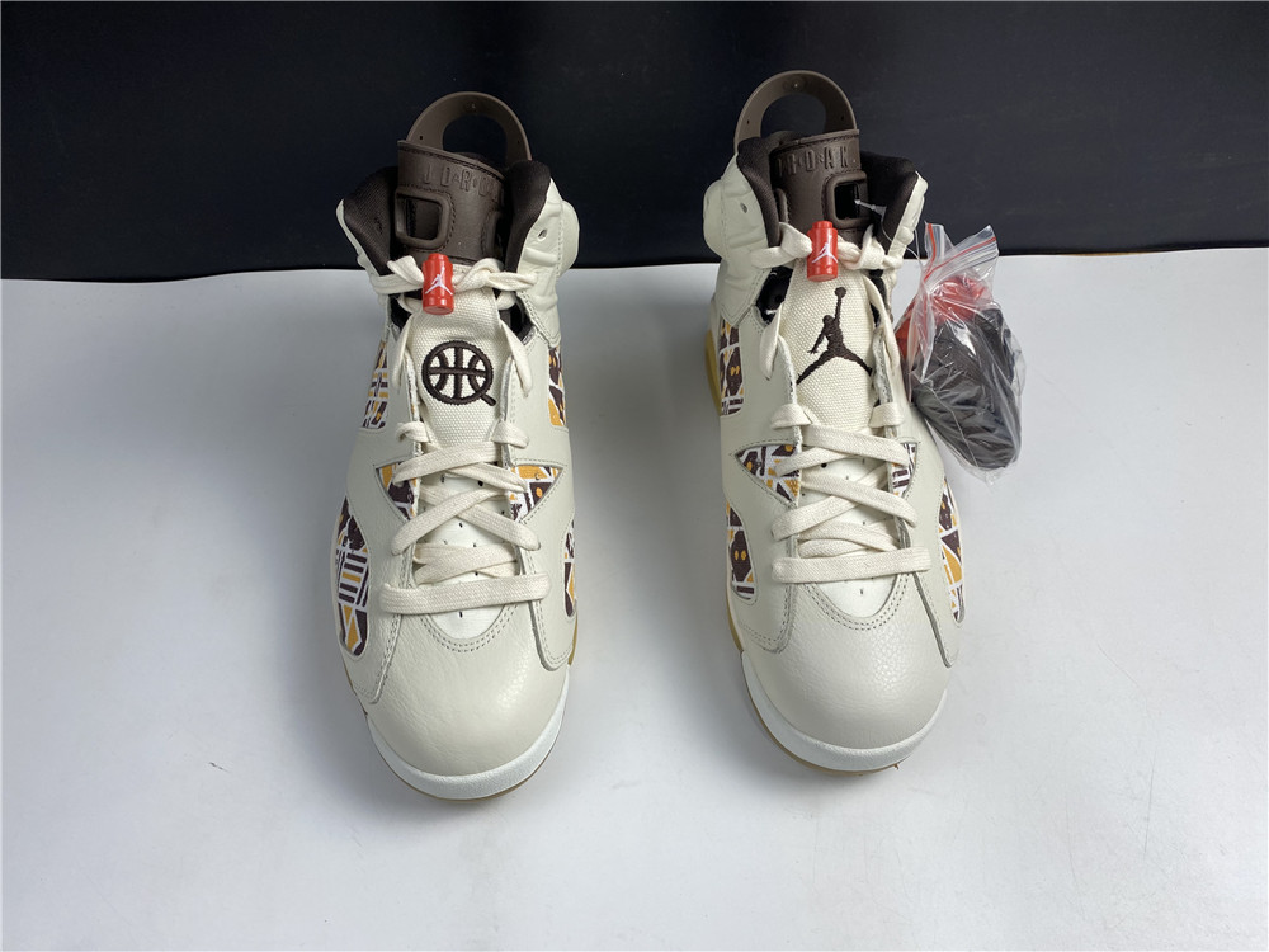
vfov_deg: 53.1
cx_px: 634
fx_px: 953
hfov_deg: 67.3
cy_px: 476
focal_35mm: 26
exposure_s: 1/100
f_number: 1.8
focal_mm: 4.25
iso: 40
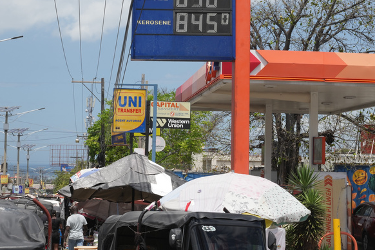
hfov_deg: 23.1
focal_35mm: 88
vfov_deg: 15.5
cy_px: 61
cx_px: 171
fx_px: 917
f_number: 16
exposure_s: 1/250
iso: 320
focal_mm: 50
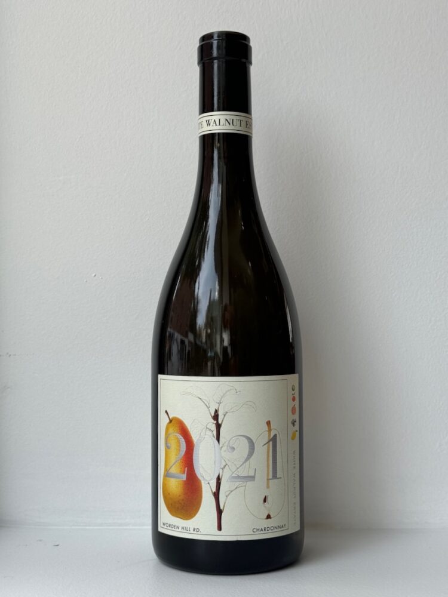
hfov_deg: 30.3
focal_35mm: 48
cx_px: 224
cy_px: 298
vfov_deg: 39.7
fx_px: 828
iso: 64
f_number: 1.78
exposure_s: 1/402
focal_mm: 6.86
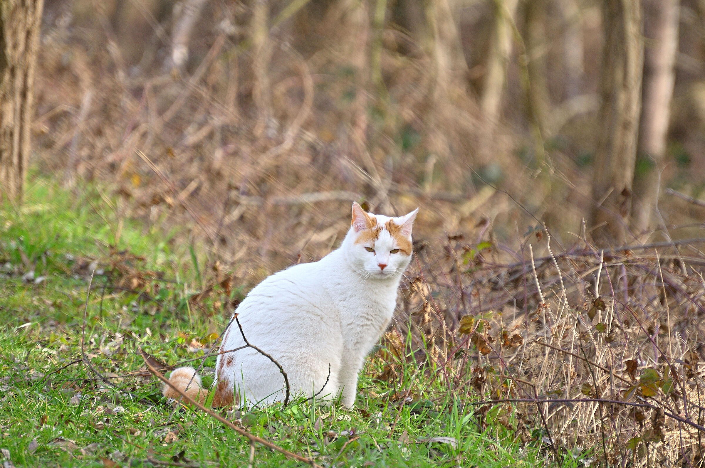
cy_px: 234
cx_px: 352
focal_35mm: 450
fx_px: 8802
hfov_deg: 4.6
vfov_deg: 3.0
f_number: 5.6
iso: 200
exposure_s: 1/250
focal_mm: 300
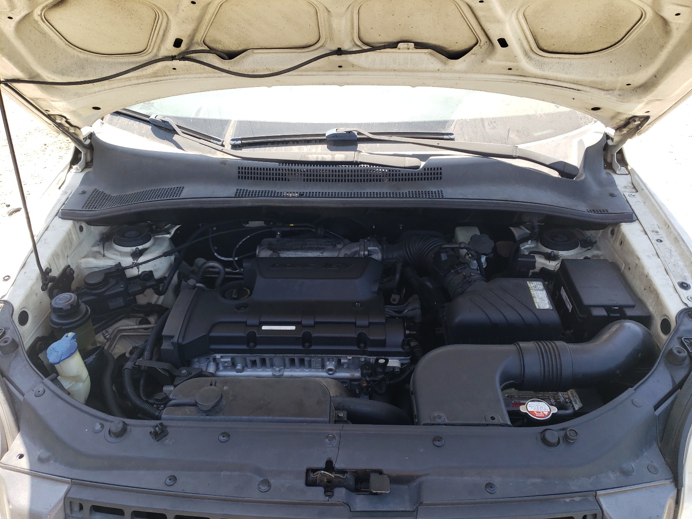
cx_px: 346
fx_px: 520
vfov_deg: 53.1
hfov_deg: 67.3
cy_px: 260
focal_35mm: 26
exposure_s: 1/556
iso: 50
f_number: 1.5
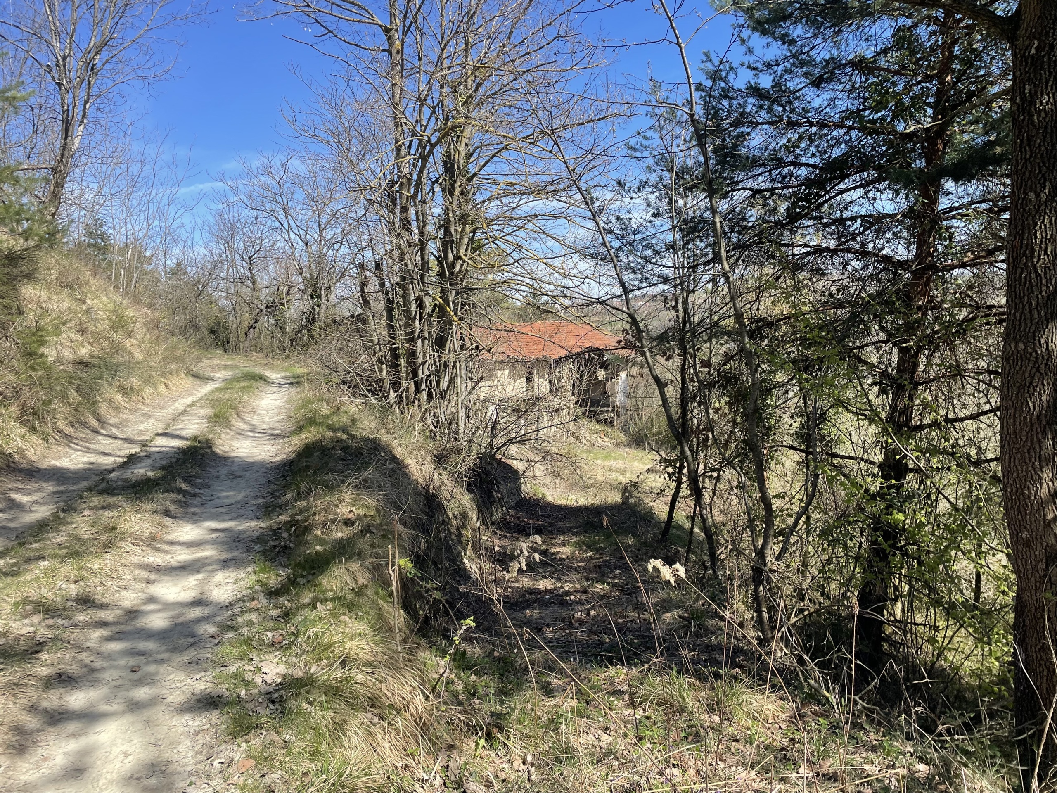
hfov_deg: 67.3
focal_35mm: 26
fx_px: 794
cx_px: 528
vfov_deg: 53.1
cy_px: 396
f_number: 1.6
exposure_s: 1/1795
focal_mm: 4.2
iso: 32
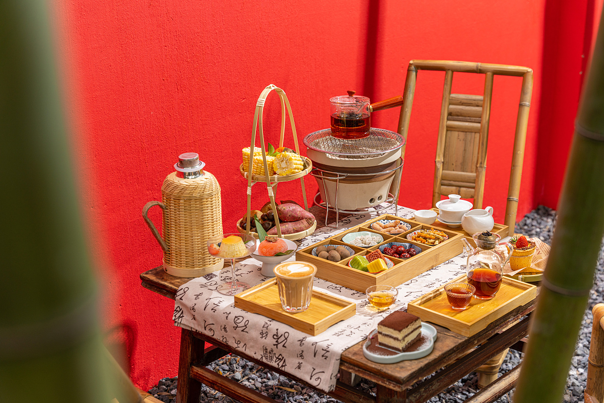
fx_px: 986
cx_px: 302
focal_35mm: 59
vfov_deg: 23.1
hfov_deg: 34.0
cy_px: 202
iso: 100
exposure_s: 1/250
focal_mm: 58.8
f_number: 4.5
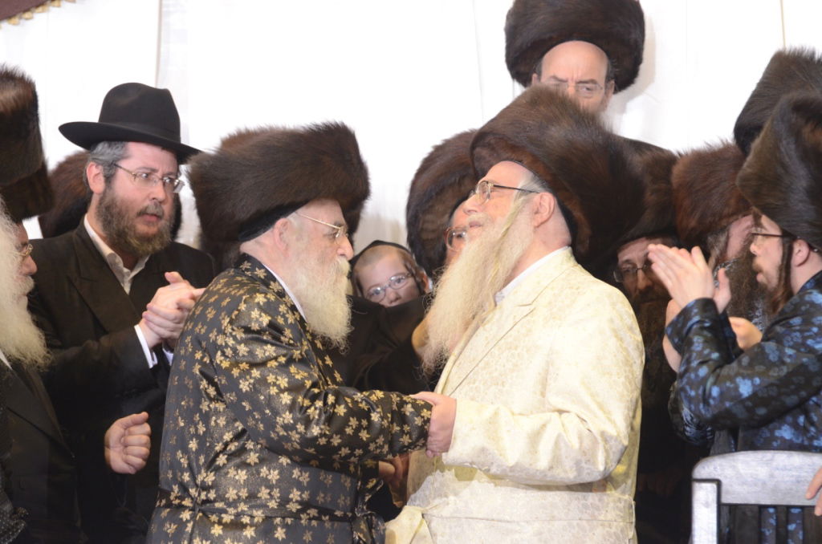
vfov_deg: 5.1
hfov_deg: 7.6
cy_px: 272
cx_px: 411
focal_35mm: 270
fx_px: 6152
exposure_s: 1/100
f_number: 5
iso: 1250
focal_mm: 180
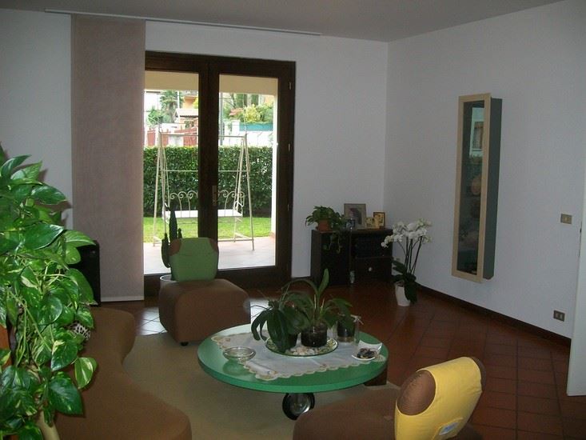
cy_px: 220
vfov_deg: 41.8
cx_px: 293
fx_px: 576
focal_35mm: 34
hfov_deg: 53.9
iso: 160
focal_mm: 6.1
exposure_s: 1/60
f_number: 2.7
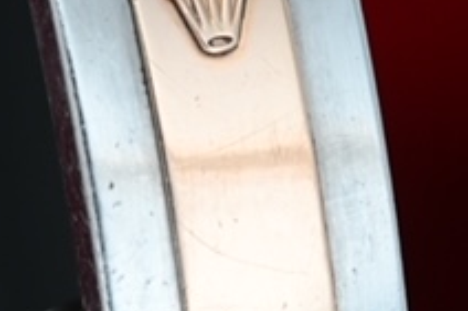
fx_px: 4118
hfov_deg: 6.5
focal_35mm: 317
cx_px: 185
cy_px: 106
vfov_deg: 4.3
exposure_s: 1/100
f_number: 16
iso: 3200
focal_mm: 105
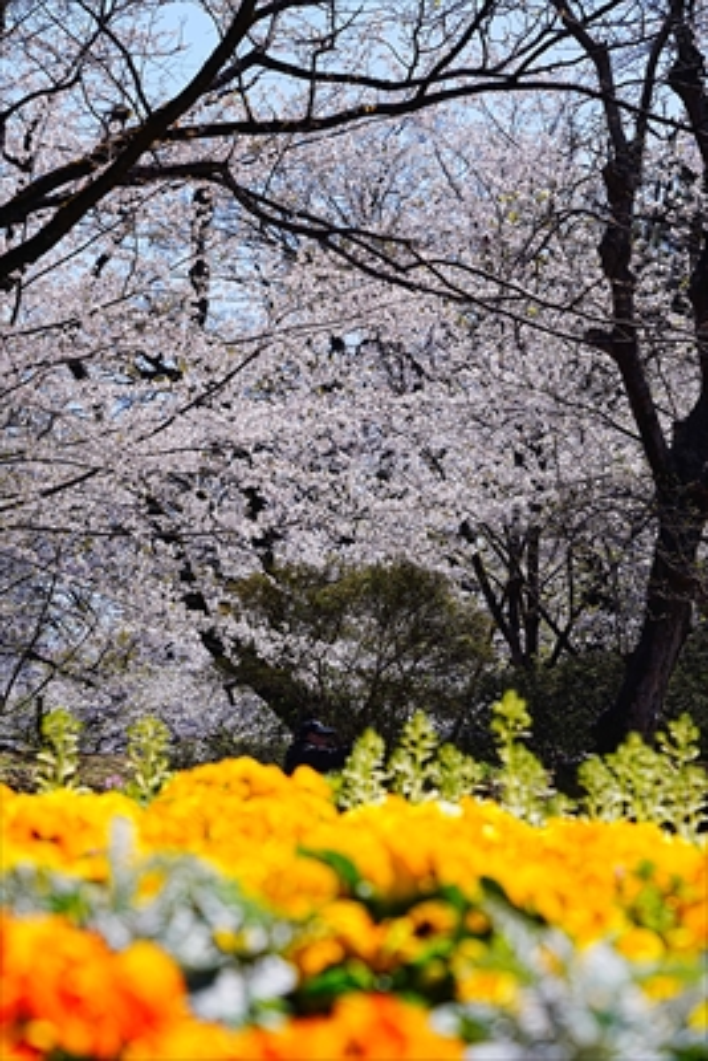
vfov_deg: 23.1
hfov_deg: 15.5
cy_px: 530
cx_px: 354
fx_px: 2594
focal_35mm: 88
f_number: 8
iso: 100
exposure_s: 1/320
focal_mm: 88
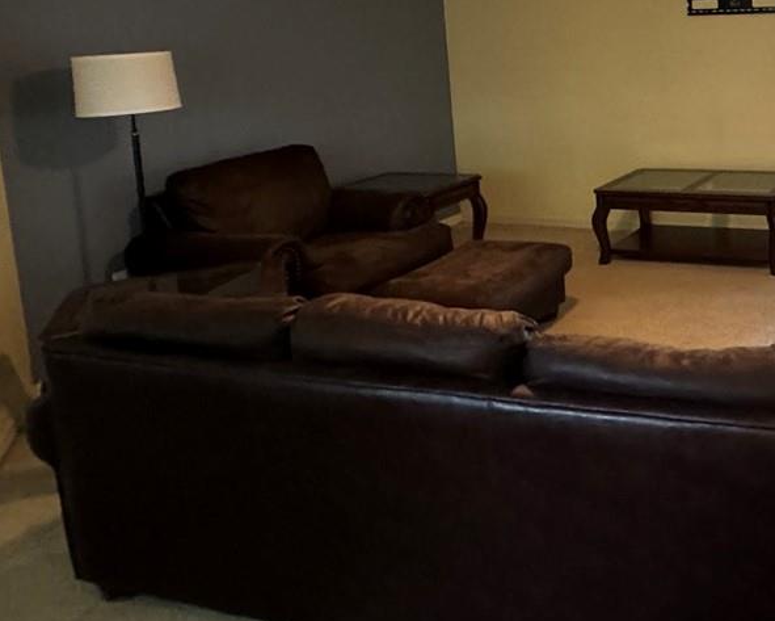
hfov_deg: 43.0
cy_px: 113
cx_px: 754
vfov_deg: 38.4
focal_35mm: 37
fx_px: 849
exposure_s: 1/60
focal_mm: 2.22
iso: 800
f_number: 2.2
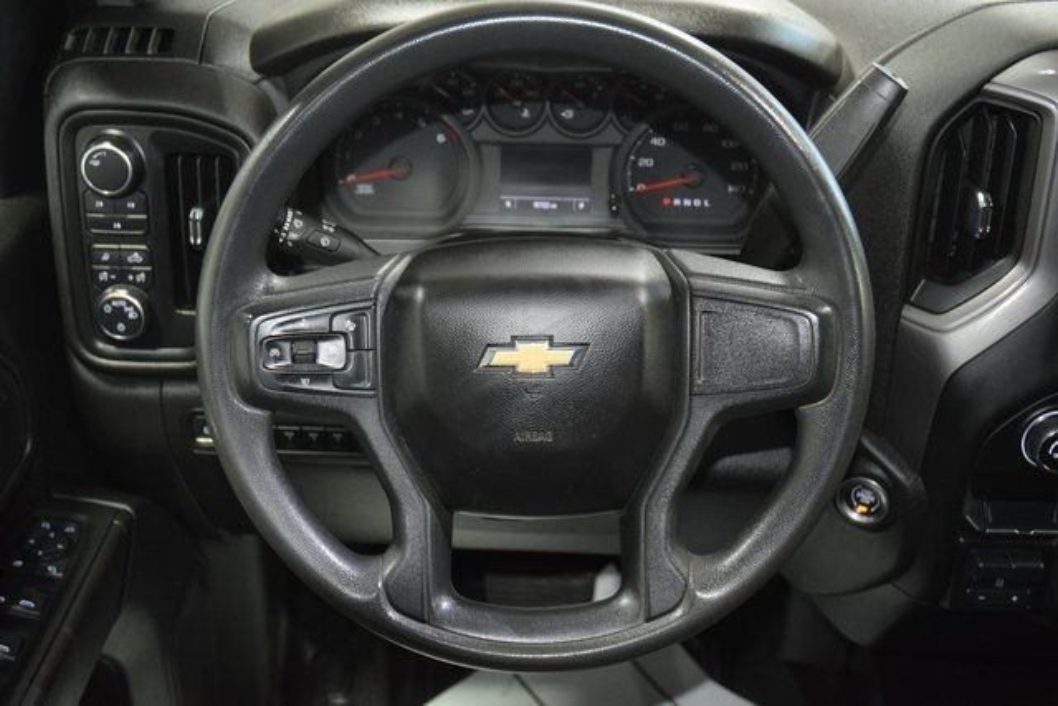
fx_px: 1279
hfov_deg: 45.0
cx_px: 529
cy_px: 353
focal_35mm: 44
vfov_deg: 30.9
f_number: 3.8
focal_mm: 29
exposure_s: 1/30
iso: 2200
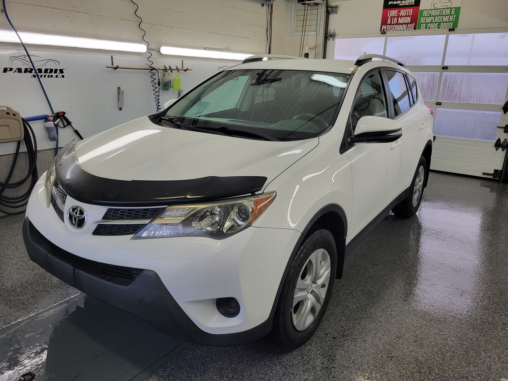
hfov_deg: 67.3
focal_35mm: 26
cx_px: 254
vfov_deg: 53.1
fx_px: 382
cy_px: 190
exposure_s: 1/120
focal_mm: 5.4
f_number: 1.8
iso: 50
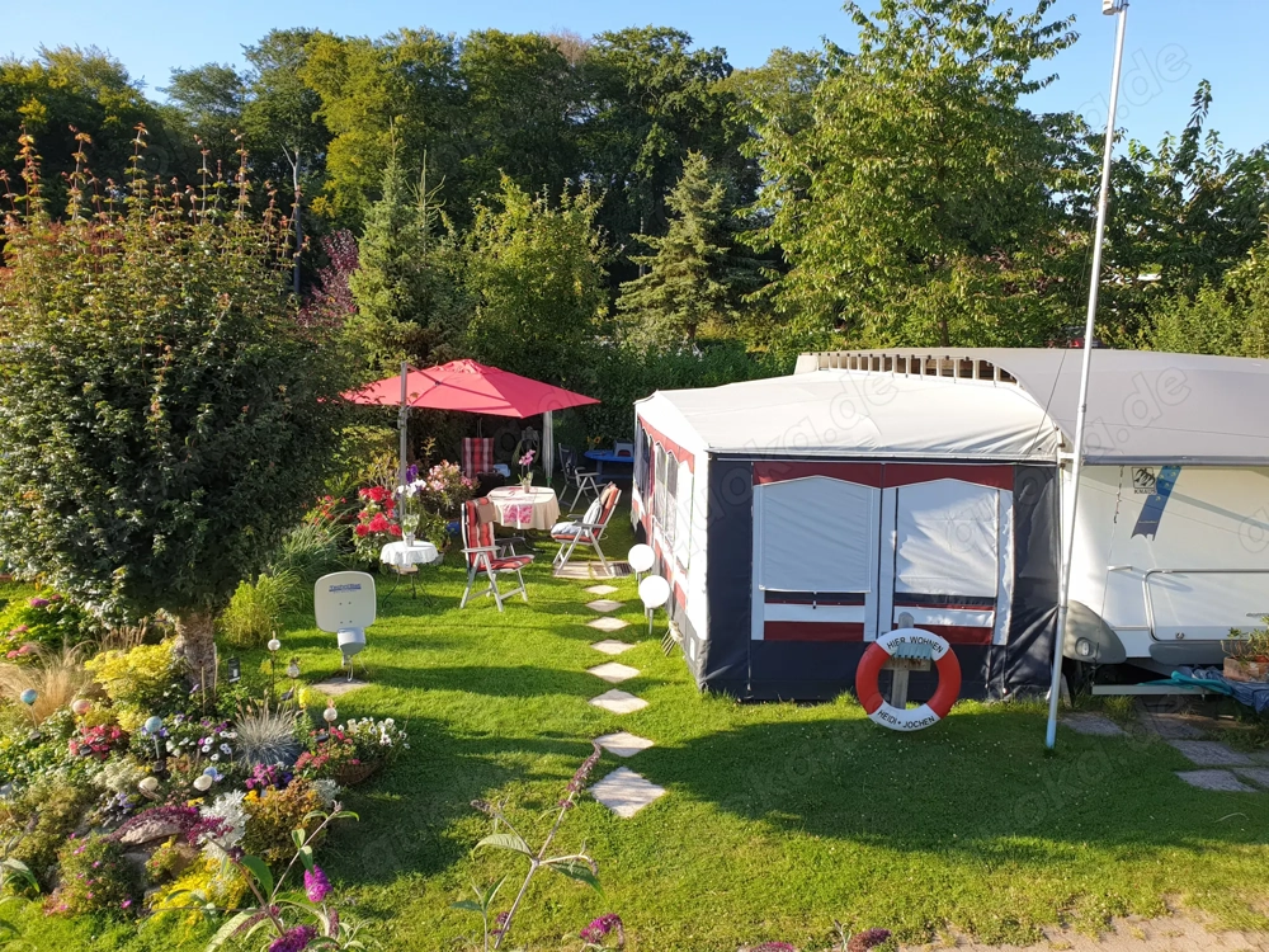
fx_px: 953
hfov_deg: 67.3
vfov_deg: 53.1
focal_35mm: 26
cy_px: 476
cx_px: 634
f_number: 2.4
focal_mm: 4.3
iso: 50
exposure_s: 1/496
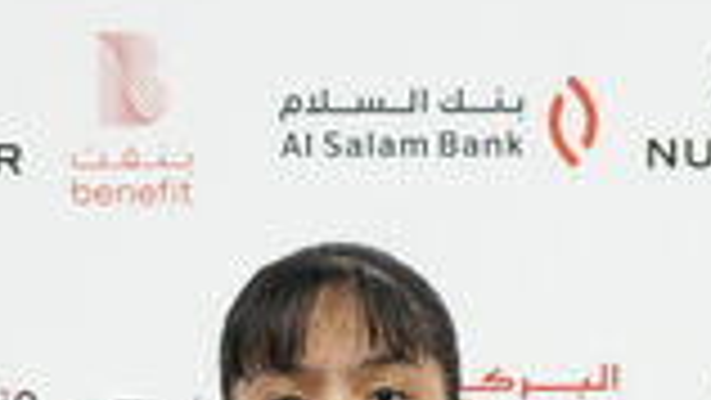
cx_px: 536
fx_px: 5262
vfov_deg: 4.3
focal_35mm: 279
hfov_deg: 7.7
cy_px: 831
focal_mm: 70
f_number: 2.8
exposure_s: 1/1000
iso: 8000
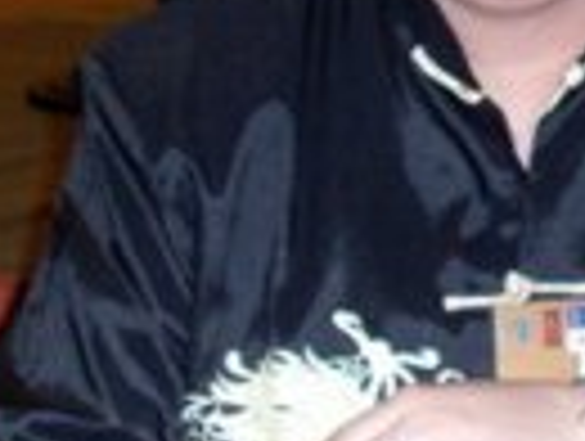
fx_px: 2472
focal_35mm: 146
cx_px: 850
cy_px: 20
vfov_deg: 10.1
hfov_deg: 12.9
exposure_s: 1/45
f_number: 3
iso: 100
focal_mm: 6.3
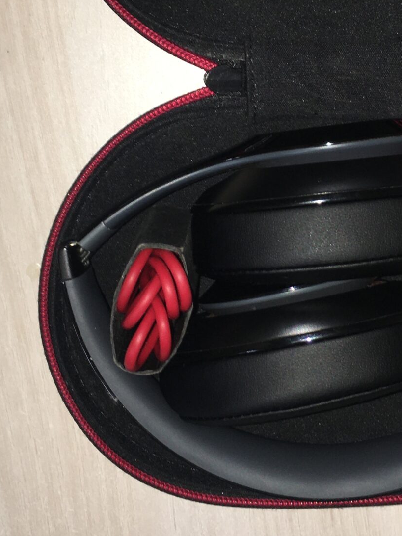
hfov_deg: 21.4
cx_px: 312
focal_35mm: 68
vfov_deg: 28.1
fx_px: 1053
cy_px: 129
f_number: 2.2
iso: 25
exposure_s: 1/26
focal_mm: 4.15
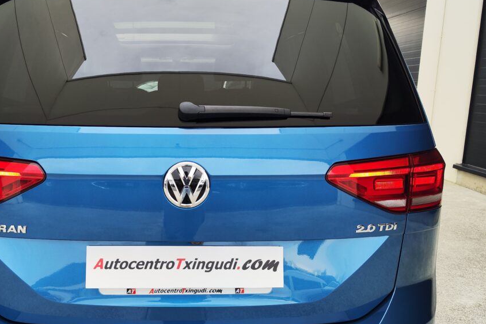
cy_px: 186
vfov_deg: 38.8
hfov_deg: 55.2
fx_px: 459
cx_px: 183
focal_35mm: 34
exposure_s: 1/100
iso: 71
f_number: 1.69
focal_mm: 7.01
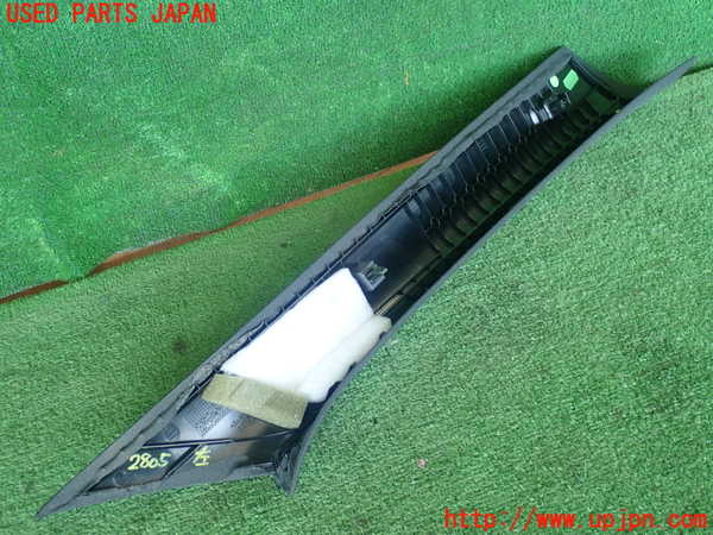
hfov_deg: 46.8
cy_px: 268
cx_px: 356
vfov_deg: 36.0
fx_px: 824
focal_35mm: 40
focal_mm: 7.34
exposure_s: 1/40
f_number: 2.8
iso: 200
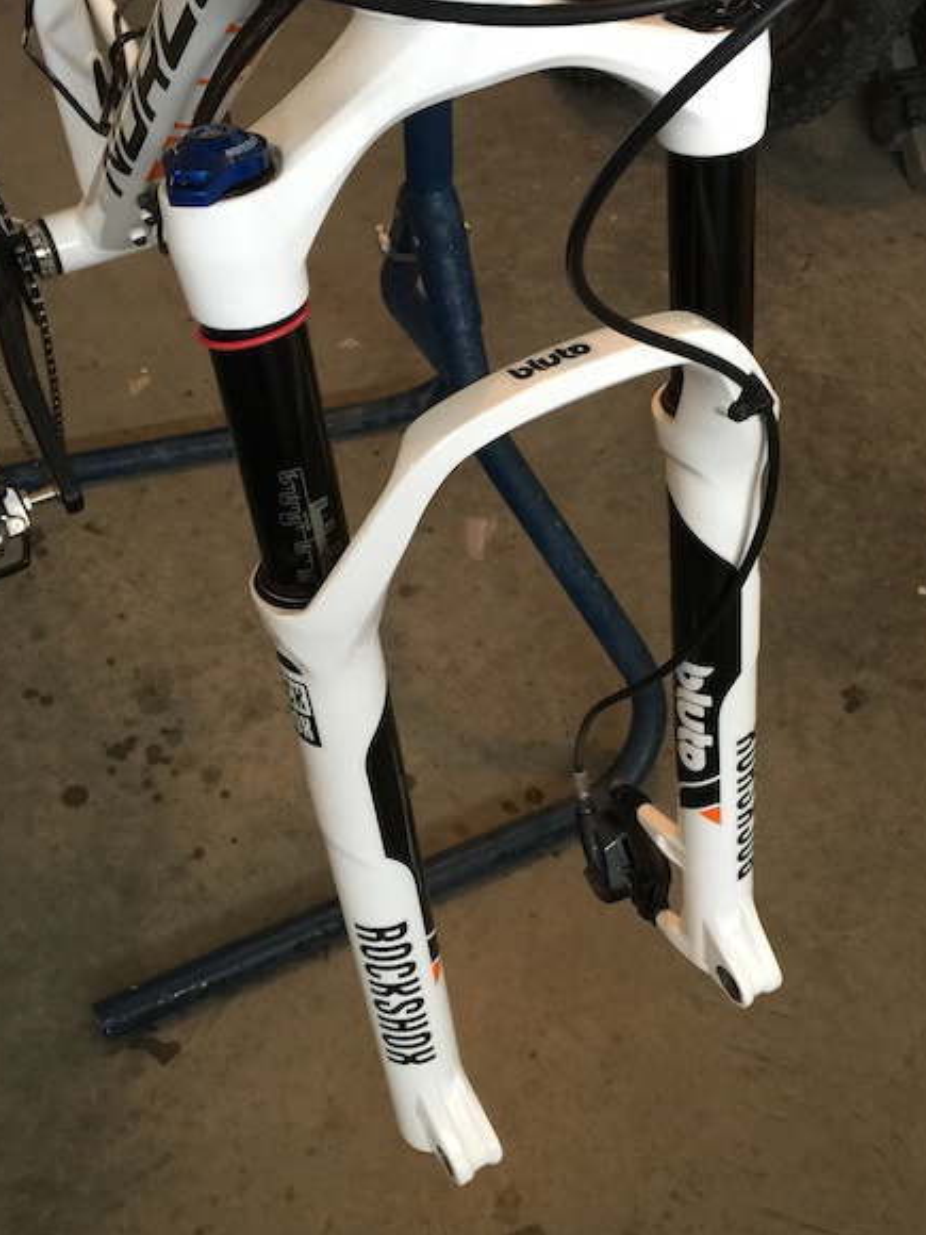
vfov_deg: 46.8
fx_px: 1427
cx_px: 473
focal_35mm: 40
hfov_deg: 36.0
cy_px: 594
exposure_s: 1/15
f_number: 2.2
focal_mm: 4.15
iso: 125
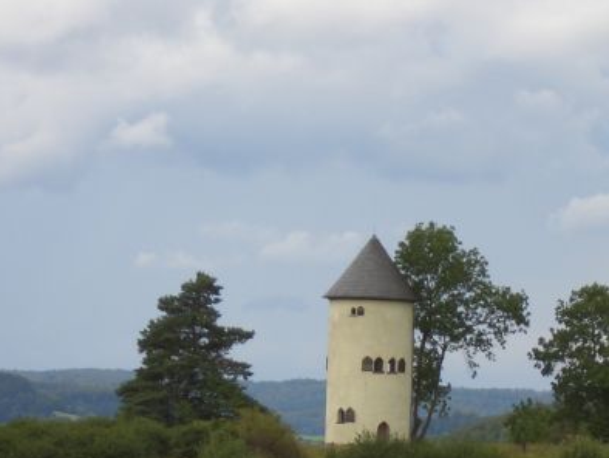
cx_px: 365
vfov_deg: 7.0
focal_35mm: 213
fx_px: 3750
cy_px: 385
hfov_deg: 9.3
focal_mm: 17.4
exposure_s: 1/320
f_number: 4.8
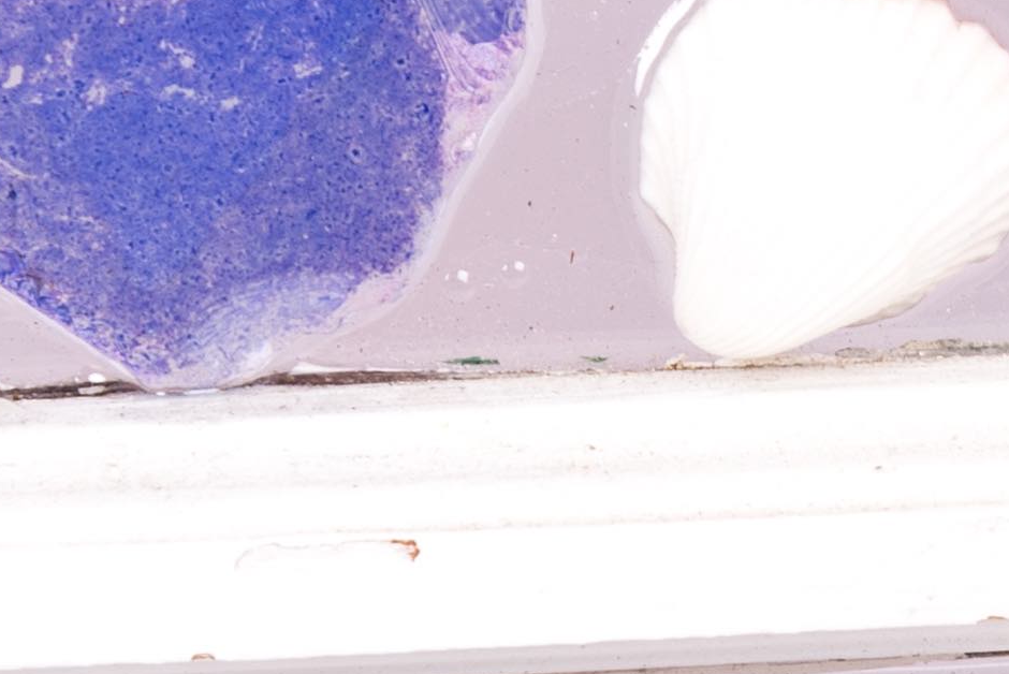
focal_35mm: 544
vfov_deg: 2.5
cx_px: 1307
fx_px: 15256
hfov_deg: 3.8
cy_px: 70
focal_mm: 85
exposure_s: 1/160
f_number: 11
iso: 100
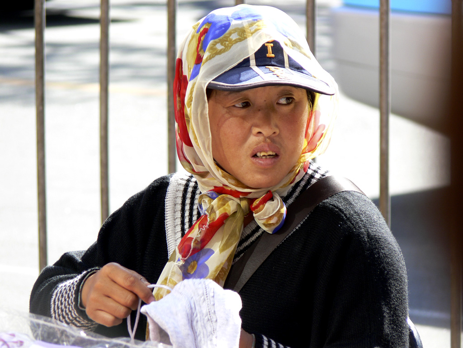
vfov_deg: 3.7
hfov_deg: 5.0
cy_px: 174
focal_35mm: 400
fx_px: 5350
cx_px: 232
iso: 80
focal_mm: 84.6
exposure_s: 1/125
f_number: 4.5
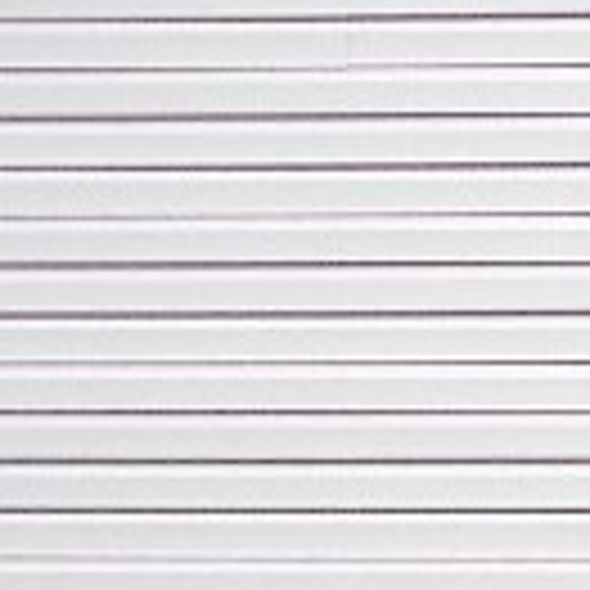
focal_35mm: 269
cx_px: 2220
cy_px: 955
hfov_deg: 5.7
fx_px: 5187
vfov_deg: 6.4
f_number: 3.4
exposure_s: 1/60
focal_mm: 8
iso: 100
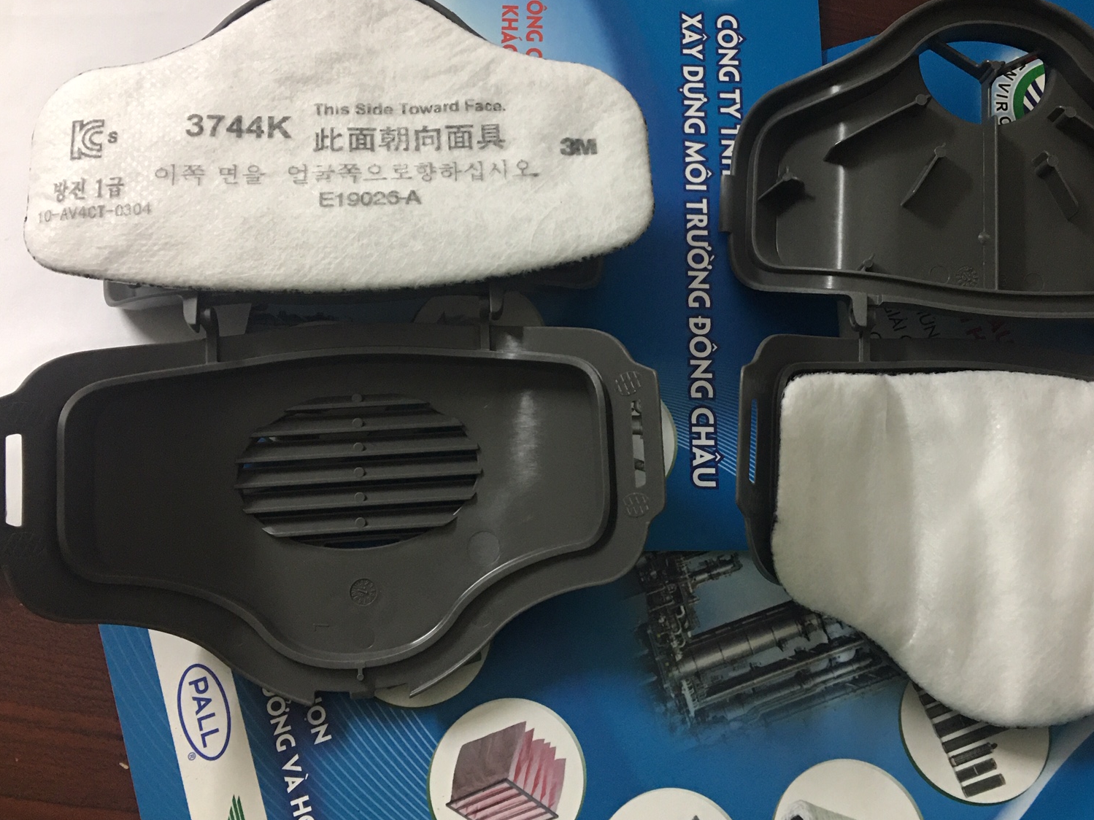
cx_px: 650
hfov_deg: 47.6
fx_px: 1232
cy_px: 367
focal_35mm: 39
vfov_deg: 36.8
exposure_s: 1/17
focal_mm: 4.15
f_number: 2.2
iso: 80
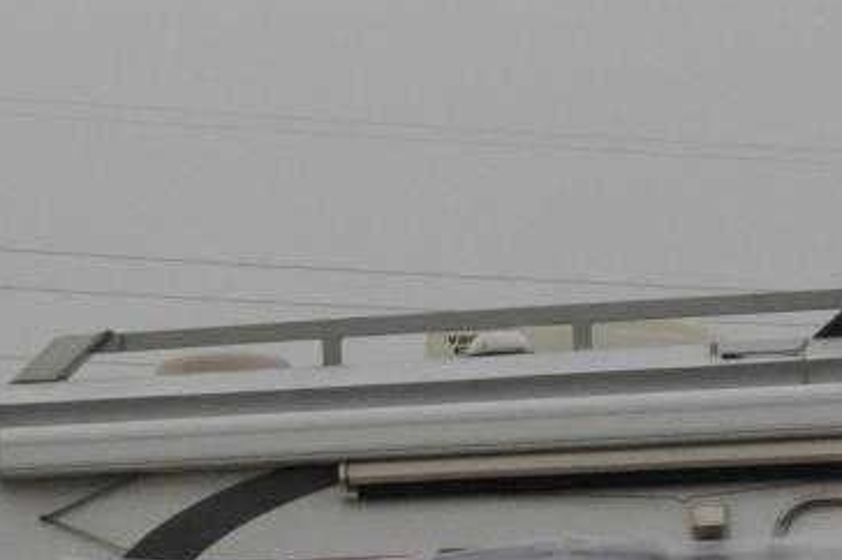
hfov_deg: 18.2
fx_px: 2622
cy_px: 1056
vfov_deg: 11.2
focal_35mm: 112
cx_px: 349
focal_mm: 17
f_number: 13
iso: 2200
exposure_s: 1/400
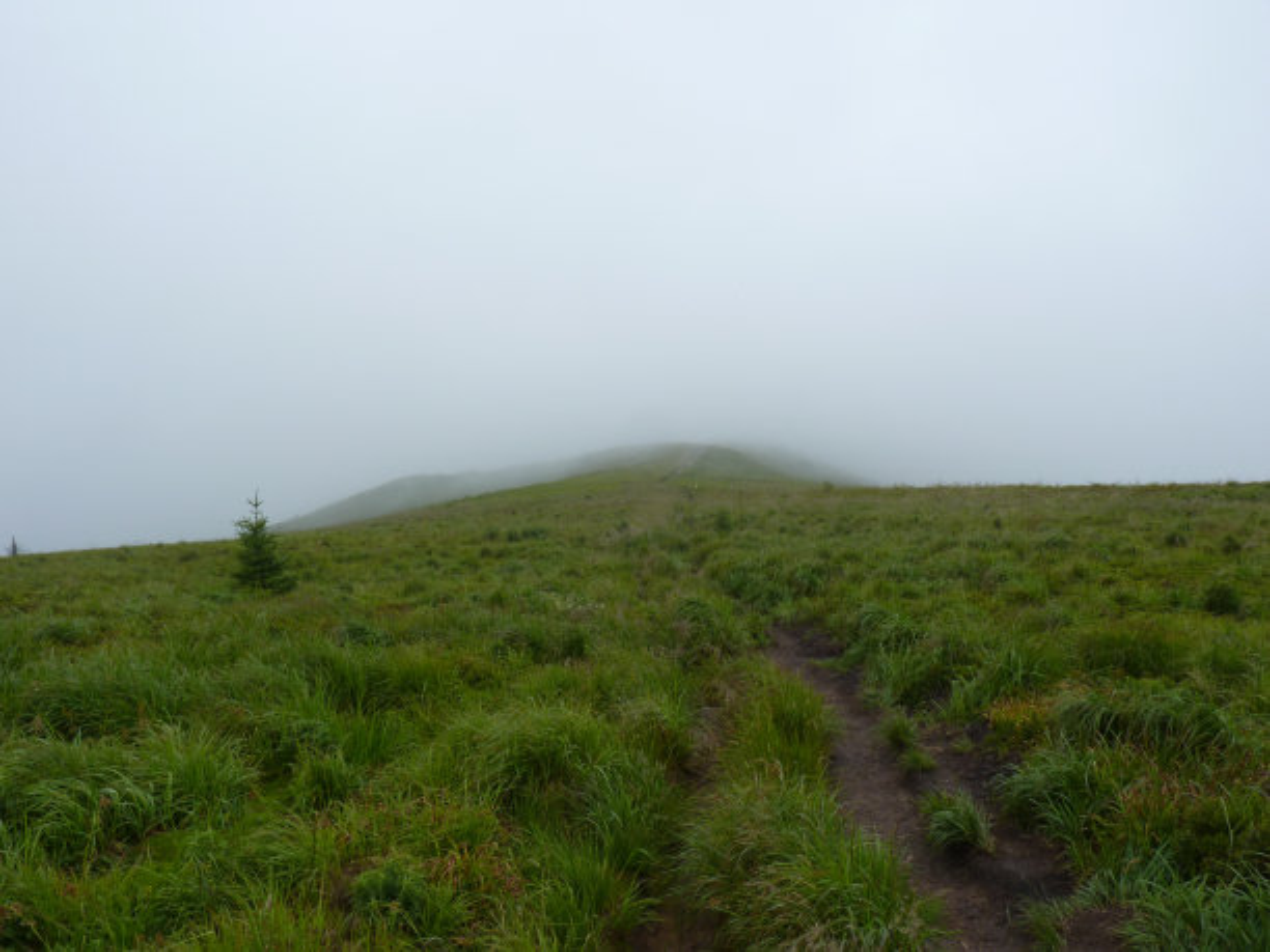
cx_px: 635
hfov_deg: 65.3
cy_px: 476
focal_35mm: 27
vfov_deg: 51.4
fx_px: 991
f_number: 5.6
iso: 80
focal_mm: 4.8
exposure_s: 1/320
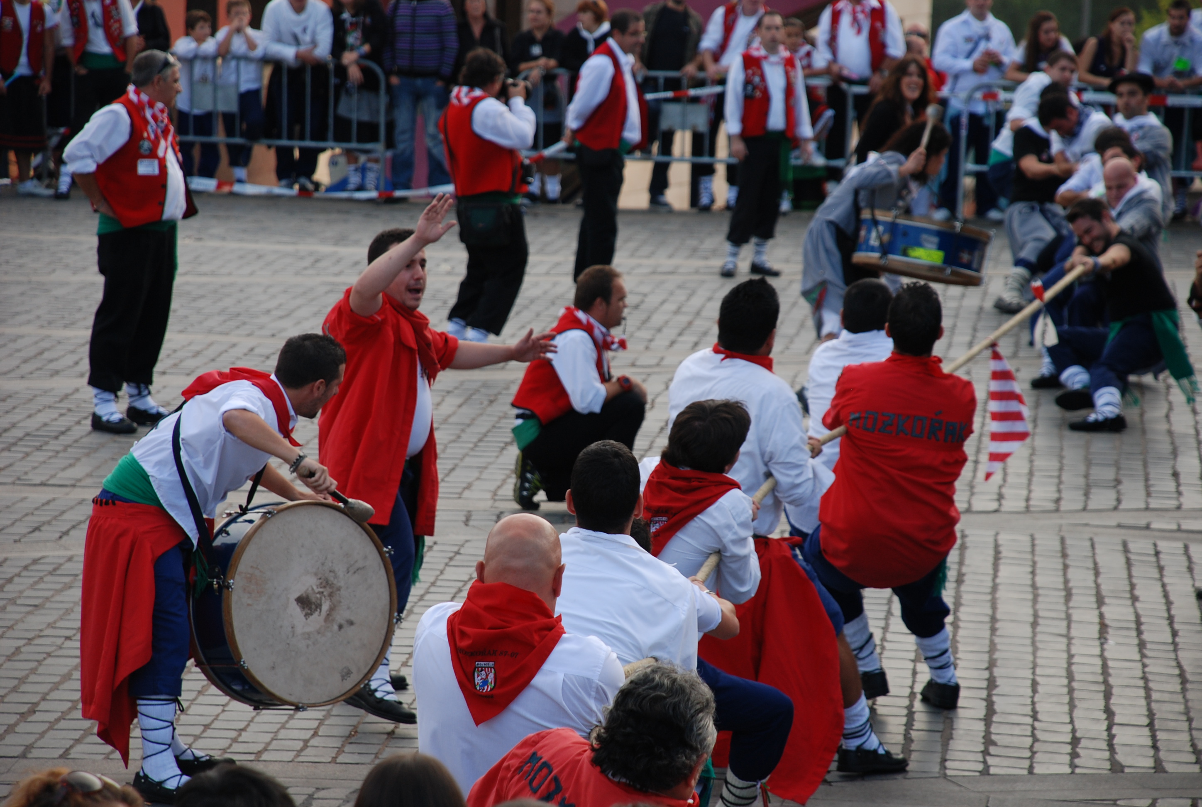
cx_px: 601
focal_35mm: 188
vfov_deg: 7.4
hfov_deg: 10.9
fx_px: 6273
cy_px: 404
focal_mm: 125
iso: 200
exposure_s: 1/125
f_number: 5.6
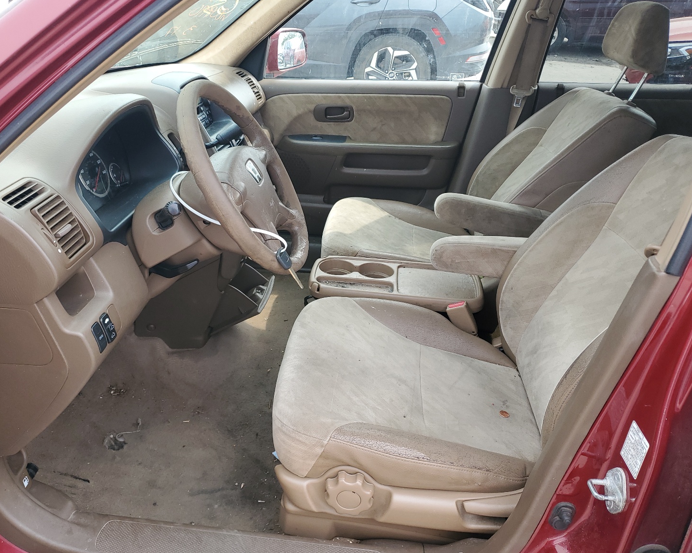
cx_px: 325
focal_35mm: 28
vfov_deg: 51.5
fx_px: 573
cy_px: 273
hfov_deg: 62.2
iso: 50
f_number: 1.5
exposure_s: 1/400
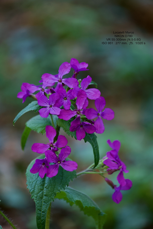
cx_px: 76
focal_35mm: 277
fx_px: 1765
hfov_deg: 5.0
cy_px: 114
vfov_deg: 7.4
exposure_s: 1/320
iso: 1000
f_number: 5
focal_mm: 185
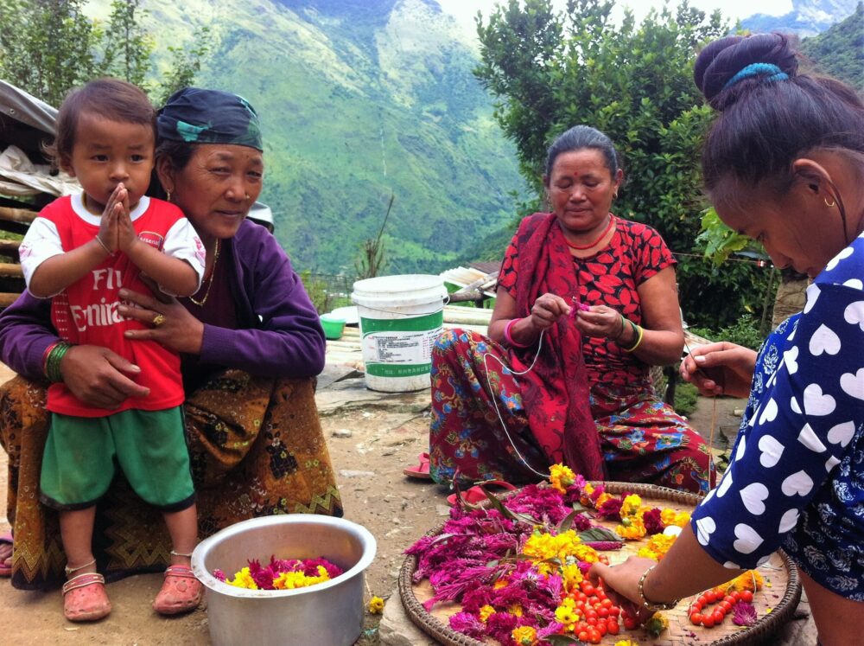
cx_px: 432
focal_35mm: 35
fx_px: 872
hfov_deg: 52.7
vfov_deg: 40.6
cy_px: 323
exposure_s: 1/314
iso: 80
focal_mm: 3.85
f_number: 2.8
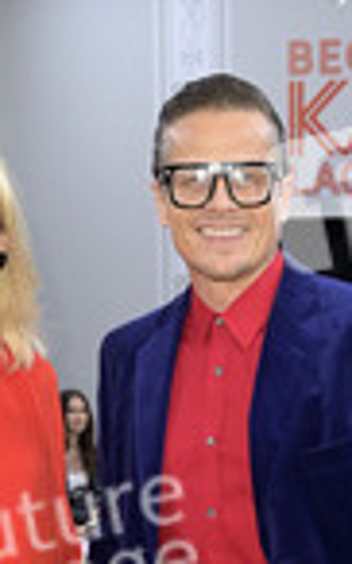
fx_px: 1630
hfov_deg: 12.3
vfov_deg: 18.2
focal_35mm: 106
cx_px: 112
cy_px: 761
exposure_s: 1/250
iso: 640
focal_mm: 38
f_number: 5.6
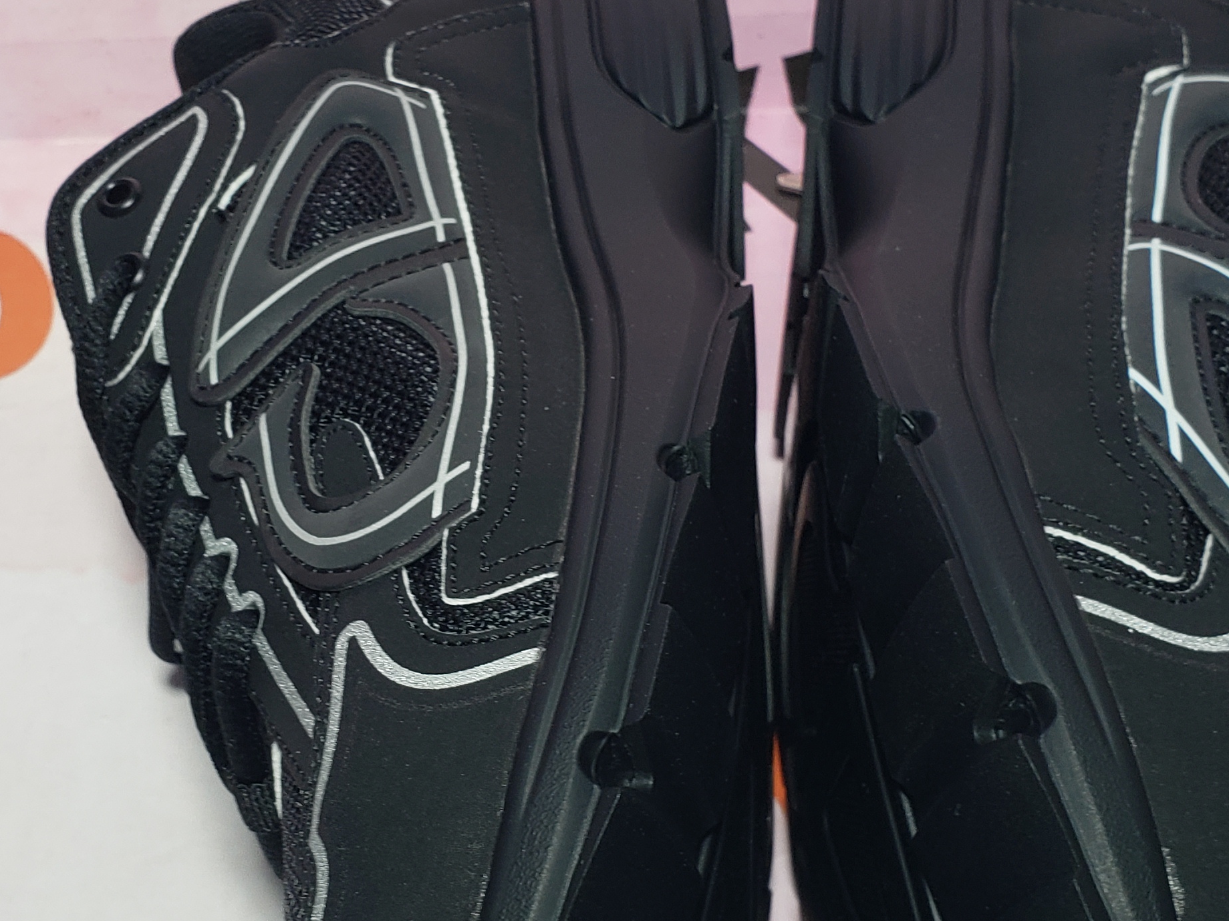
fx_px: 2024
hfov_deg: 33.7
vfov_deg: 25.6
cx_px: 501
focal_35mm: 57
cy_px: 517
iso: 50
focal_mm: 4.3
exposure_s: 1/157
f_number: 2.4
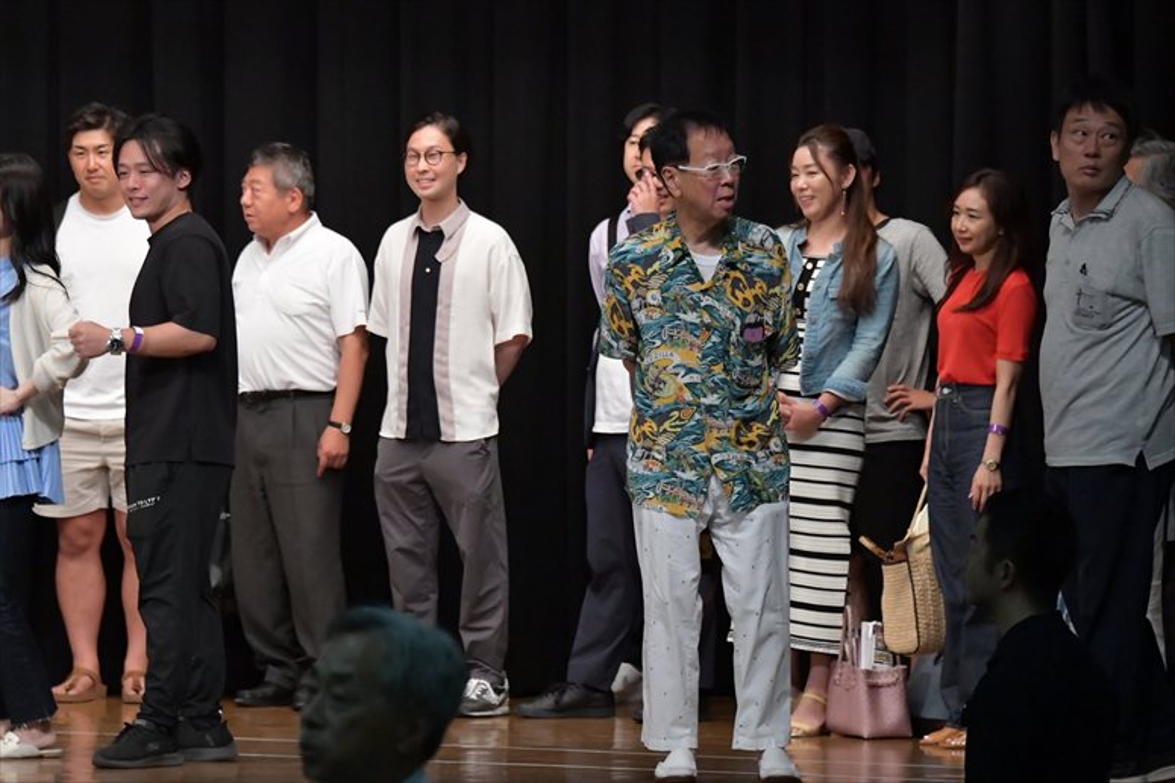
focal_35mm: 225
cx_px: 588
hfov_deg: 9.2
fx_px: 7340
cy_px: 392
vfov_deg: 6.1
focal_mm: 150
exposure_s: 1/400
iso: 6400
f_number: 5.6
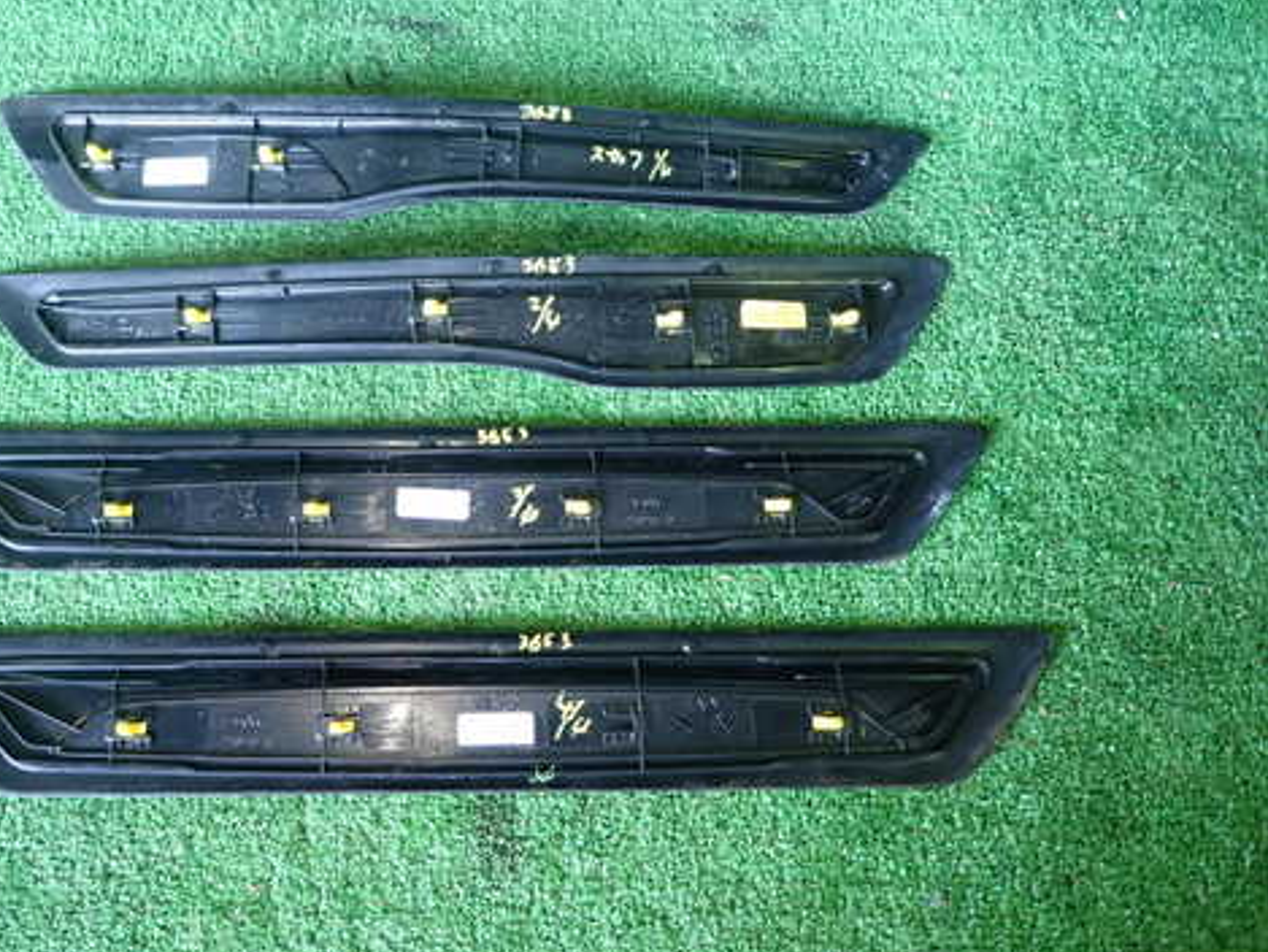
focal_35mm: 32
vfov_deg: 44.2
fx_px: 1172
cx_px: 465
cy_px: 476
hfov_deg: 56.0
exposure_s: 1/30
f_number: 2
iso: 320
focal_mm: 4.5
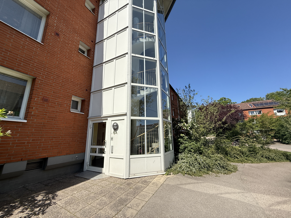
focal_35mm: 14
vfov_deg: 85.7
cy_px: 109
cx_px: 146
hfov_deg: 102.1
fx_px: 118
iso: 80
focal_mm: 2.22
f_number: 2.2
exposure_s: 1/1848
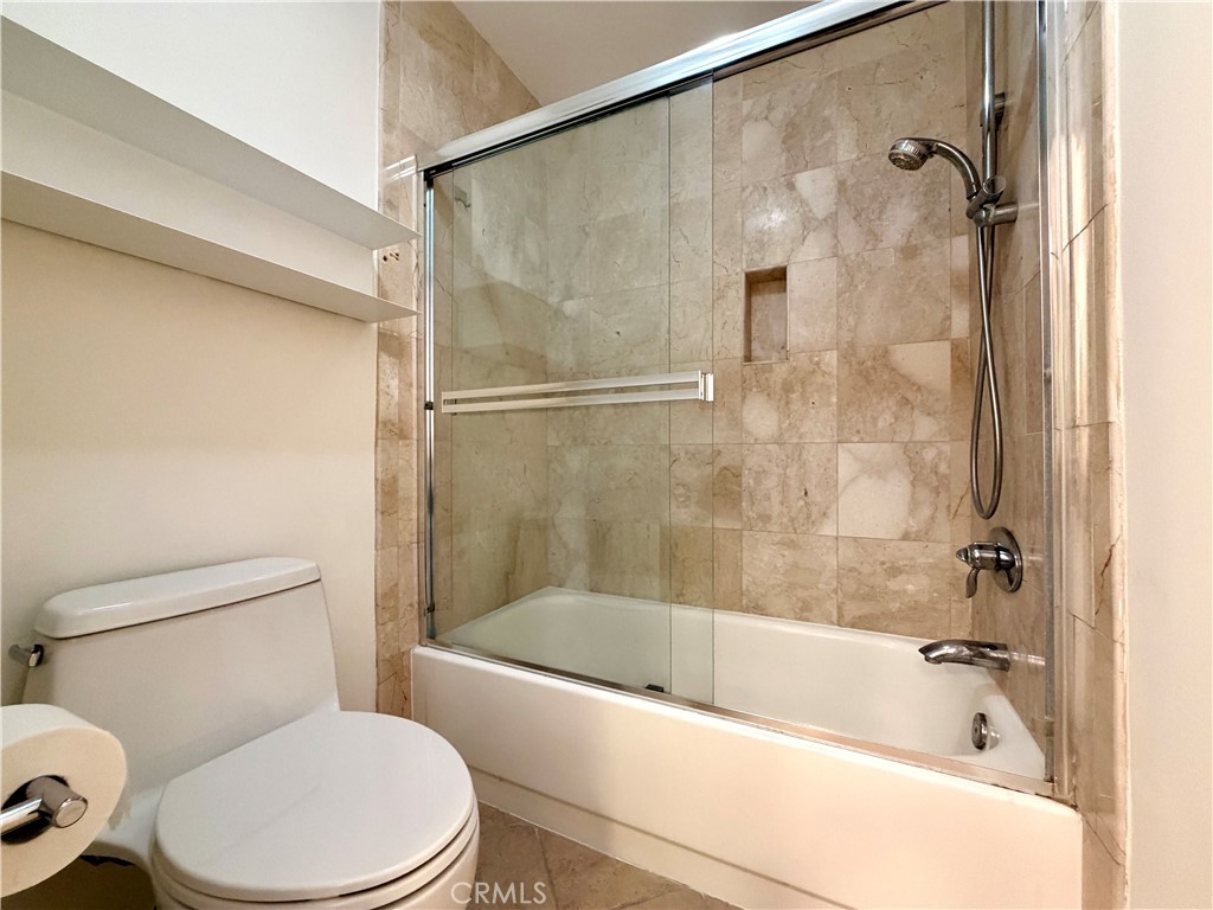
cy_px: 455
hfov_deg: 102.1
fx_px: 491
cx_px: 606
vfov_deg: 85.7
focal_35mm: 14
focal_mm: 2.22
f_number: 2.2
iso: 400
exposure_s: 1/60
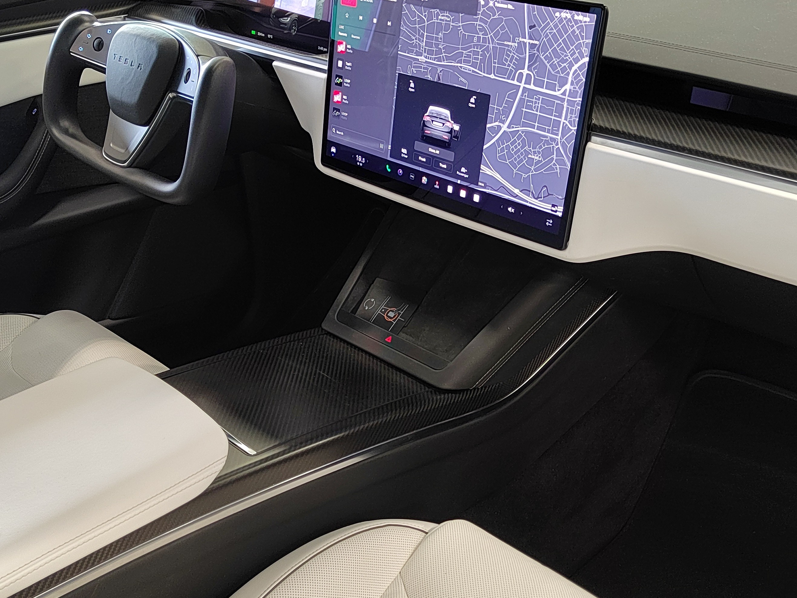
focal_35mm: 40
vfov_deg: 36.0
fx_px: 921
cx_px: 416
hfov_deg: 46.8
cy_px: 300
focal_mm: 5.52
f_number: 1.9
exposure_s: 1/50
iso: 925
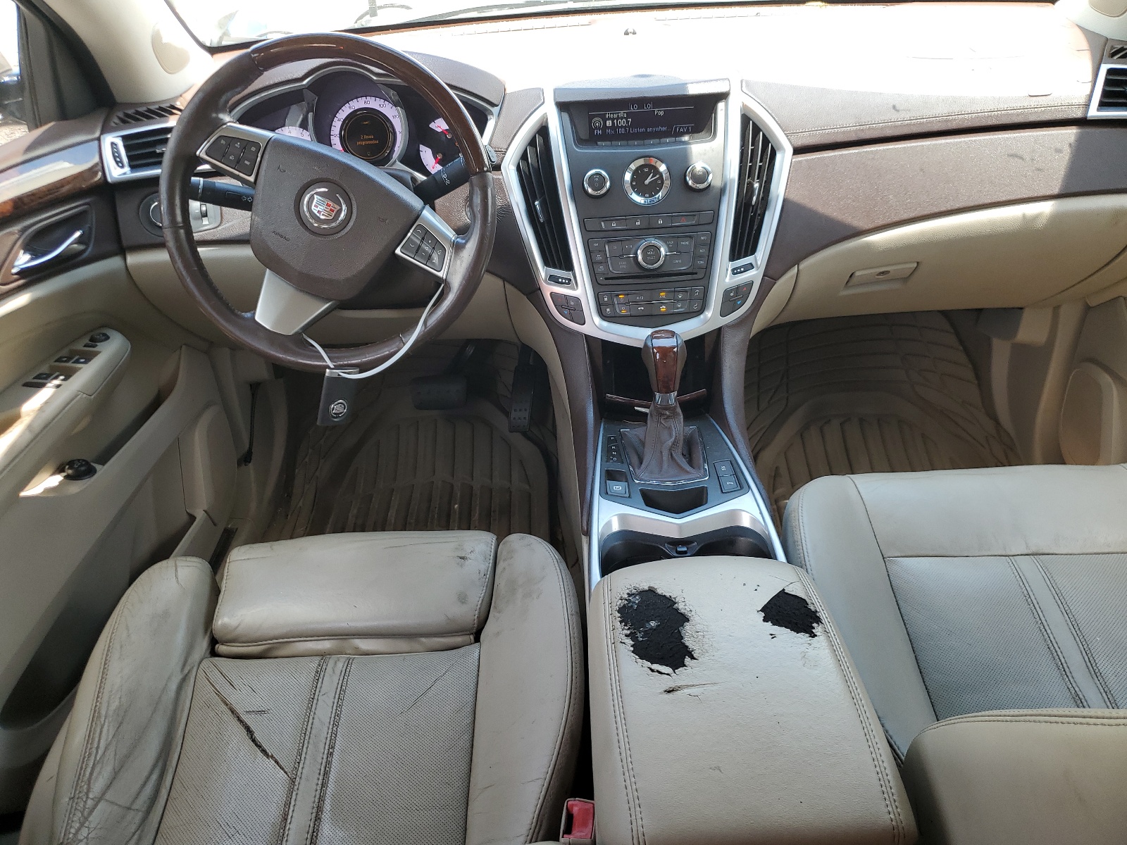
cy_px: 422
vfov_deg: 53.1
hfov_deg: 67.3
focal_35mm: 26
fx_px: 846
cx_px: 564
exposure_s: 1/185
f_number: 1.5
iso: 50
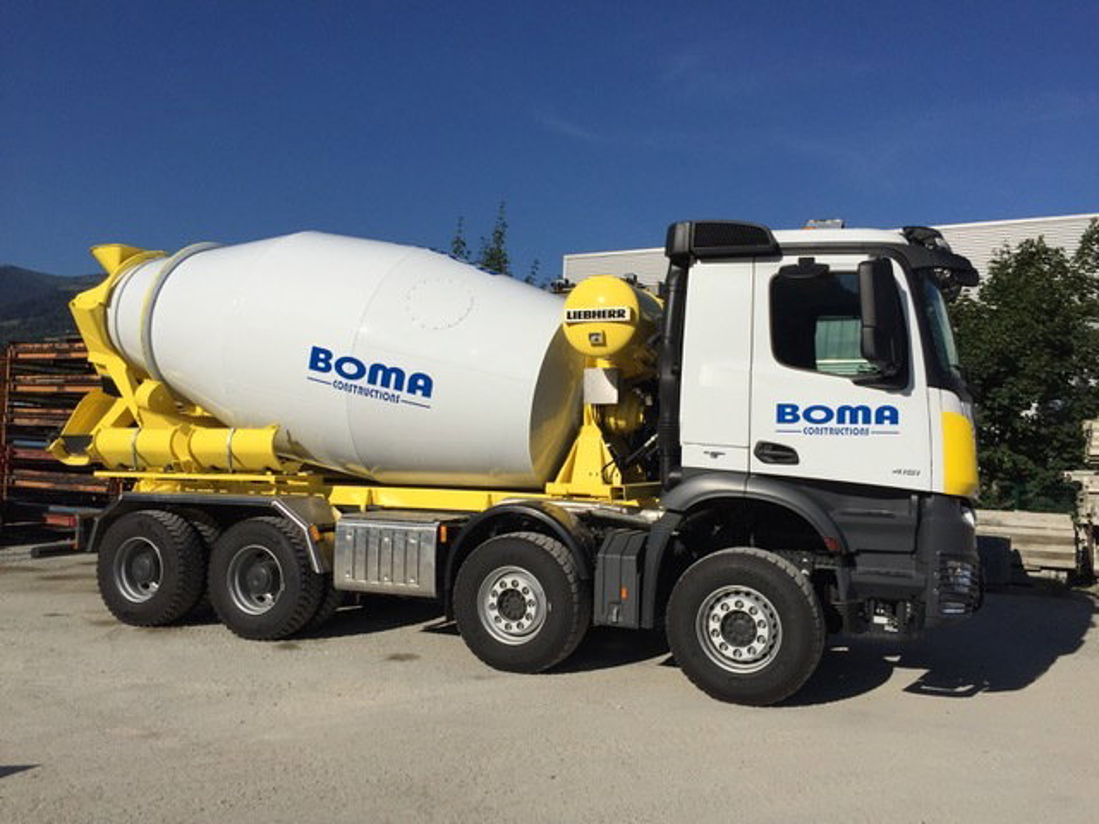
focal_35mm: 29
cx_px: 550
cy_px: 412
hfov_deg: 61.7
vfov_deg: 48.2
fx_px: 921
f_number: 2.2
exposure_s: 1/6623
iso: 32
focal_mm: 4.15
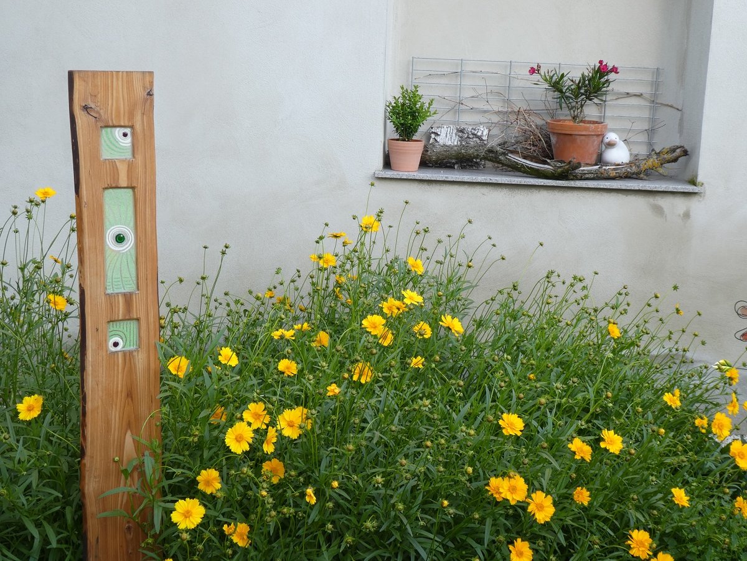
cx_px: 374
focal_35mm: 47
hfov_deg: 40.4
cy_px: 280
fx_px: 1014
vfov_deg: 30.9
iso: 100
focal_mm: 8.4
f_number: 4
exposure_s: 1/80
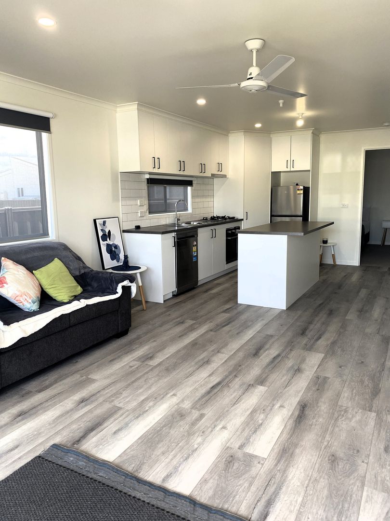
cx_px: 195
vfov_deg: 67.3
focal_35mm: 26
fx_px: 391
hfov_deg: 53.1
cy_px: 260
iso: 50
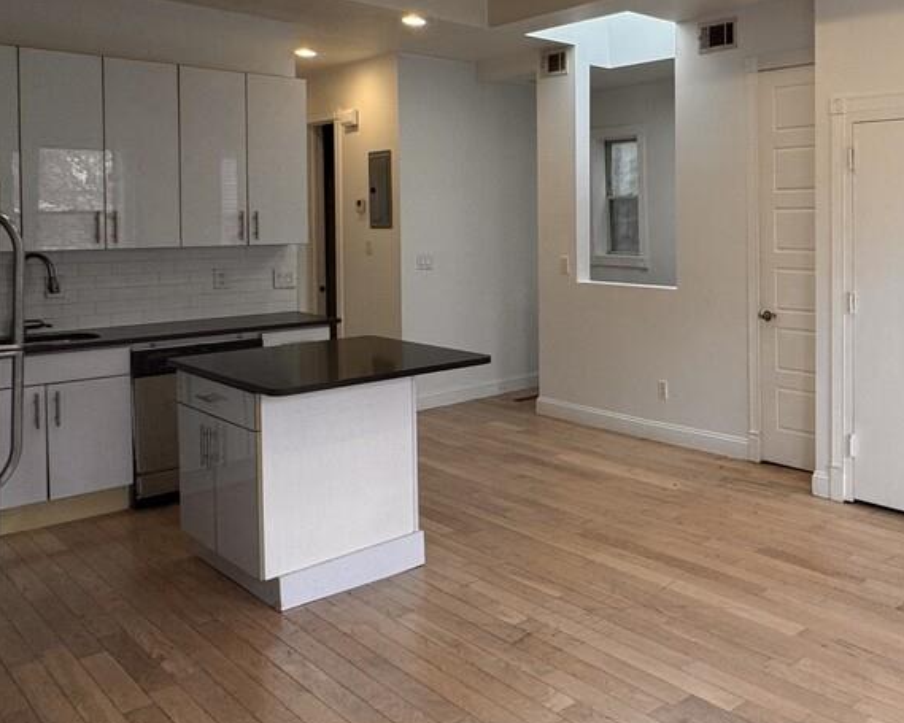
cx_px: 825
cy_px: 232
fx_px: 856
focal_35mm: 32
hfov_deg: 49.2
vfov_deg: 45.0
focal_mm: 2.22
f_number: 2.2
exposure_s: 1/120
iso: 100
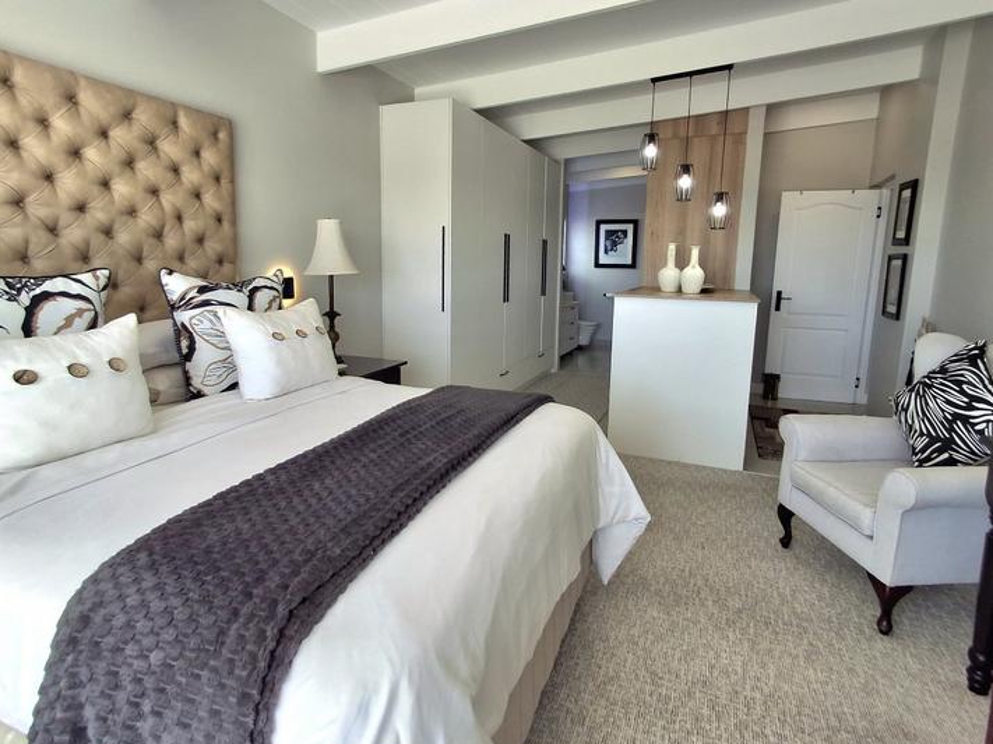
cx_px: 490
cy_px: 352
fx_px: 516
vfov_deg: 71.5
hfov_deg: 87.8
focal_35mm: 18
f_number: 2.2
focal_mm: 1.64
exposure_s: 1/147
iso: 40
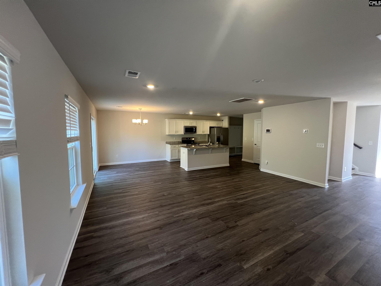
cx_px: 190
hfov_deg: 106.2
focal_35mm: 13
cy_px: 143
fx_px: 143
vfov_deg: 89.9
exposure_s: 1/120
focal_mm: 1.57
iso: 200
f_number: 1.8
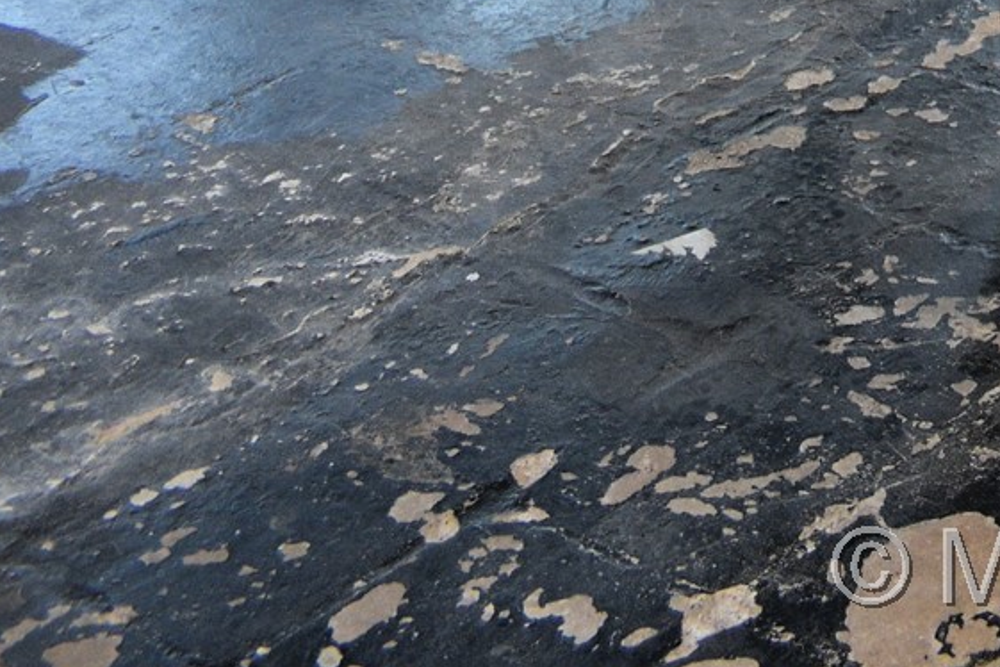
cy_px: -1140
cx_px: 1165
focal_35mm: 98
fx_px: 2722
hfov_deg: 19.7
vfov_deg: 10.8
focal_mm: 18
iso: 450
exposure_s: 1/125
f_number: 5.6
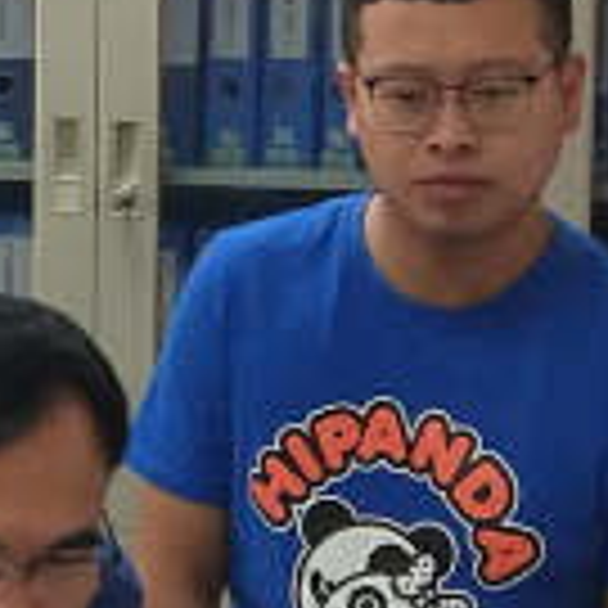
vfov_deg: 8.9
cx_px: -617
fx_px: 3895
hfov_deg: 8.5
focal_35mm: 196
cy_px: 72
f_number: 1.8
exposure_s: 1/50
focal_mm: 3.95
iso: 241
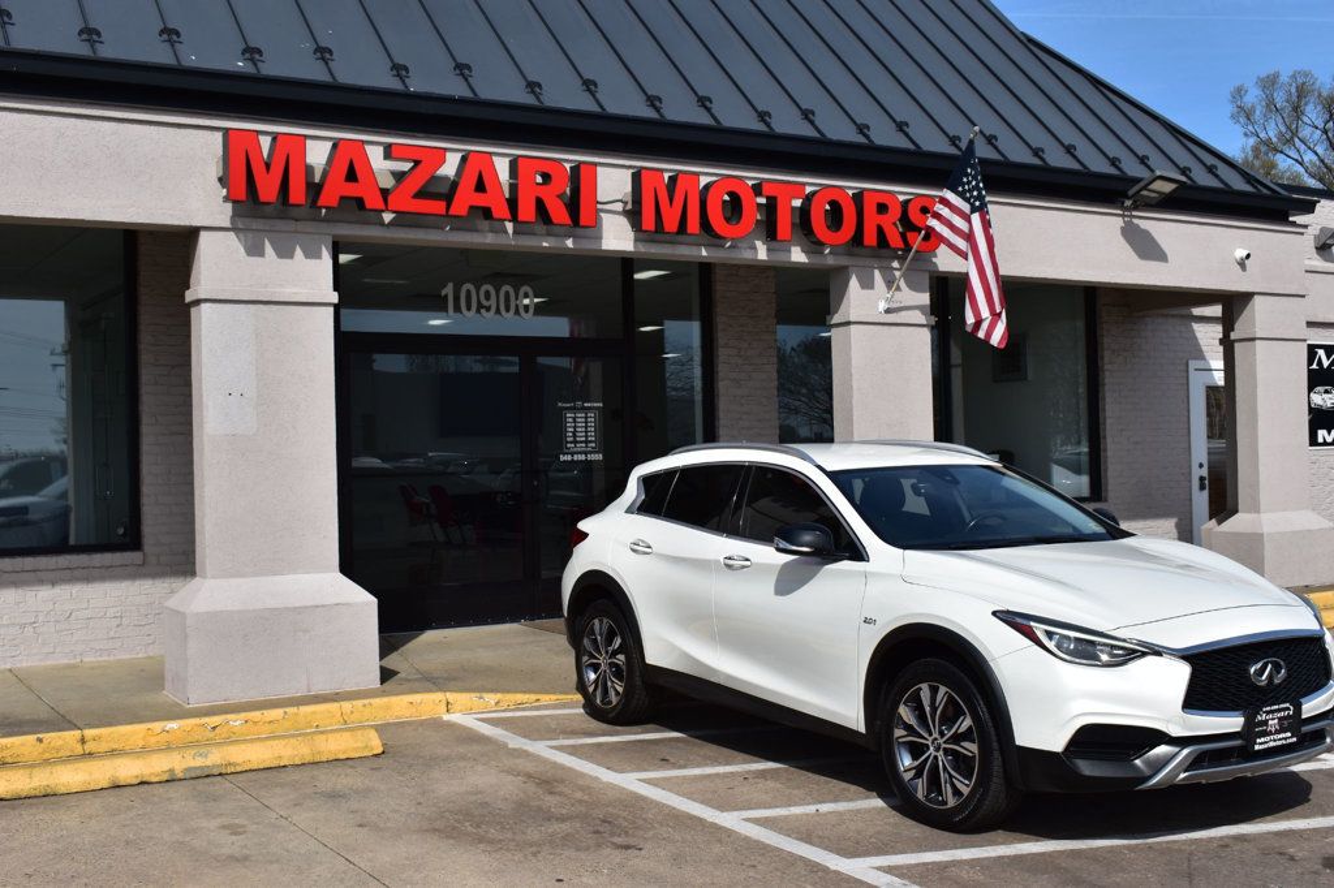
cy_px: 444
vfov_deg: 33.0
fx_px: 1500
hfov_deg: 47.9
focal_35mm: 40
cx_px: 667
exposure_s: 1/500
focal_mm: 27
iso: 200
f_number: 11
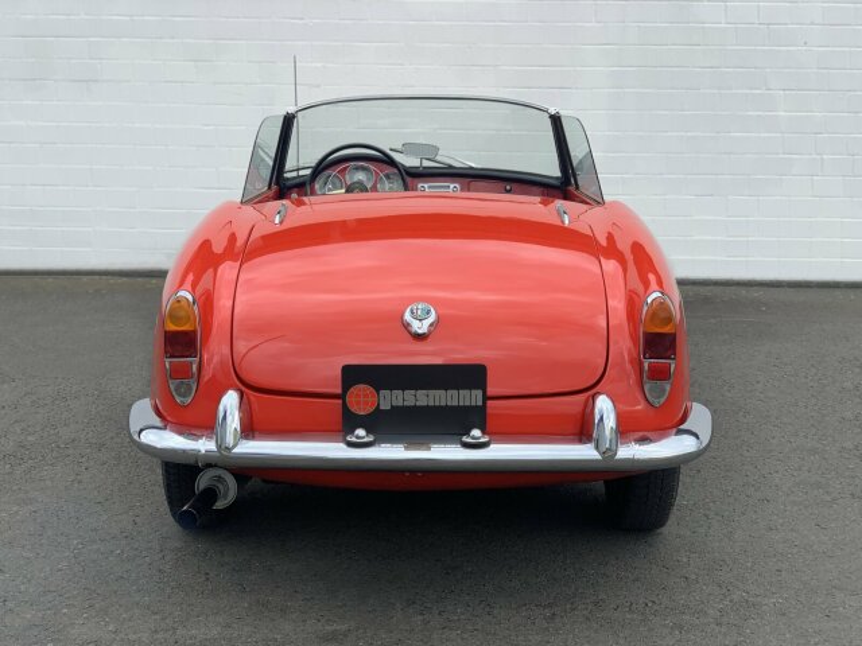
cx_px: 431
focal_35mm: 52
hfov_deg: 36.8
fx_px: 1295
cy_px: 323
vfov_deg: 28.0
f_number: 2.4
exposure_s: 1/305
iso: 16
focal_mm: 6
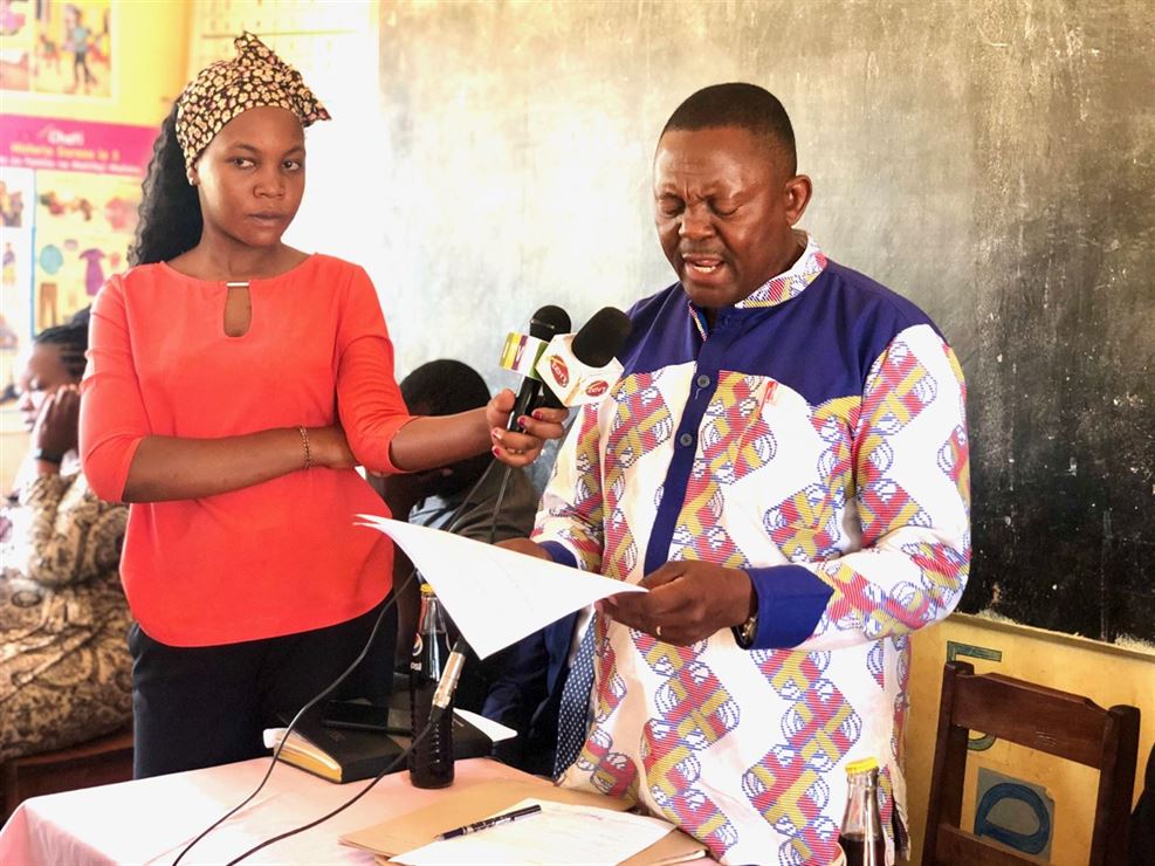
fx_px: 1735
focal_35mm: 52
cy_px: 433
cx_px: 578
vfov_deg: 28.0
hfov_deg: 36.8
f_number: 2.4
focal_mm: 6
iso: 160
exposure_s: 1/30
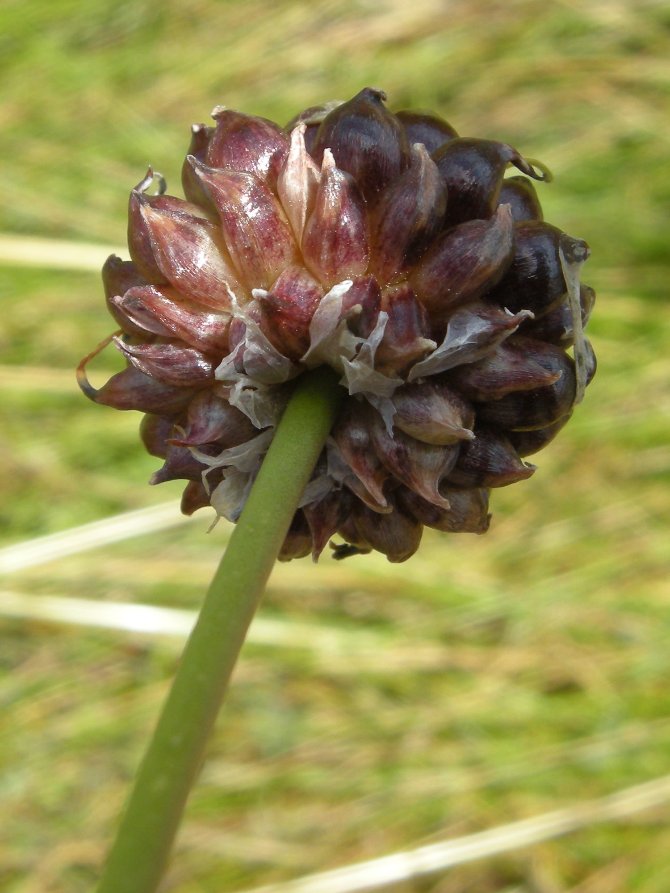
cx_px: 335
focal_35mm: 35
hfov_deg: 40.7
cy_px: 446
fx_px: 903
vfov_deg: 52.6
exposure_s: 1/196
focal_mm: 7.5
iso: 64
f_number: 5.4
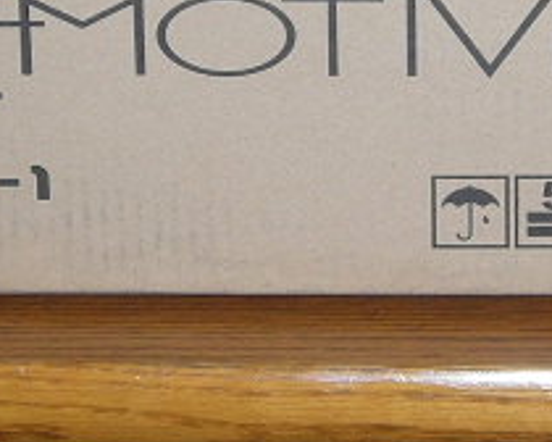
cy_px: 53
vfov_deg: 8.5
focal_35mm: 181
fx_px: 2957
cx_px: 308
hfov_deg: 10.7
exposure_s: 1/60
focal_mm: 6.3
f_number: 3.2
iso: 63
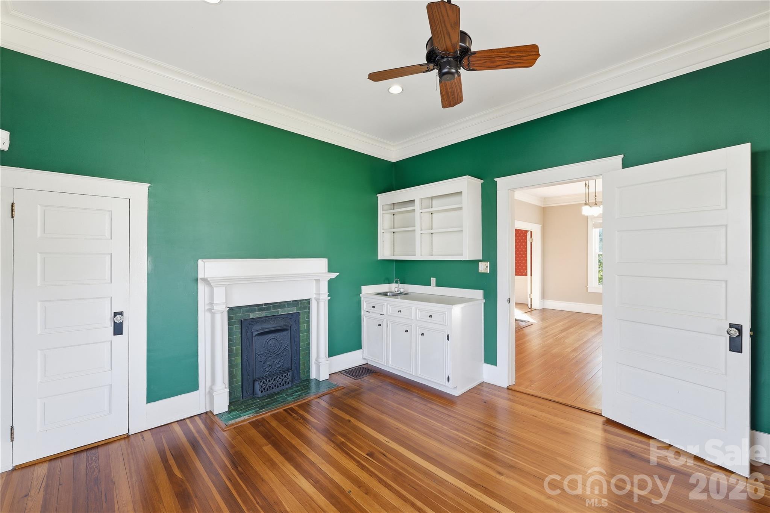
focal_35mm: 14
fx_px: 299
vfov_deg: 81.2
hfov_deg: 104.3
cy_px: 256
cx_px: 385
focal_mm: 14
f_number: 9
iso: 250
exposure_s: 1/15
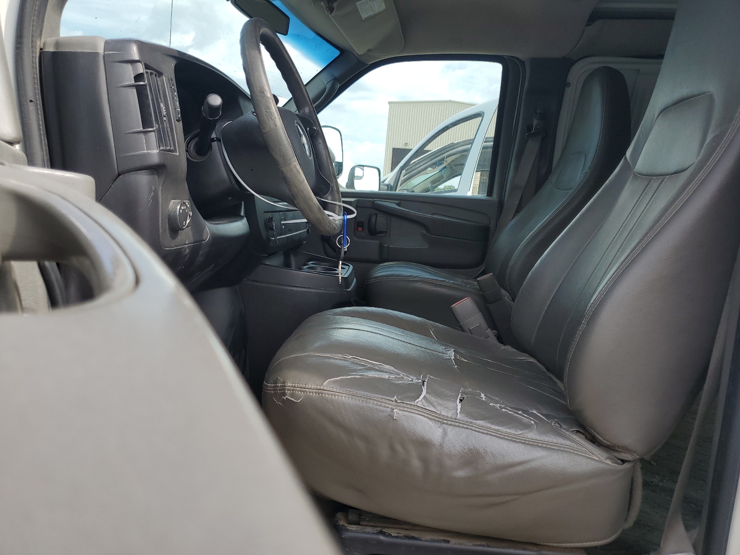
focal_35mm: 26
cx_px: 370
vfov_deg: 53.1
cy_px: 278
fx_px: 556
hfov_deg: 67.3
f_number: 1.5
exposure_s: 1/1250
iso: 50
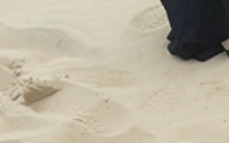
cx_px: 171
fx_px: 1142
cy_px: 250
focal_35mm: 183
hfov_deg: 11.4
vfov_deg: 7.0
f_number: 8
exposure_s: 1/125
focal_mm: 7.9
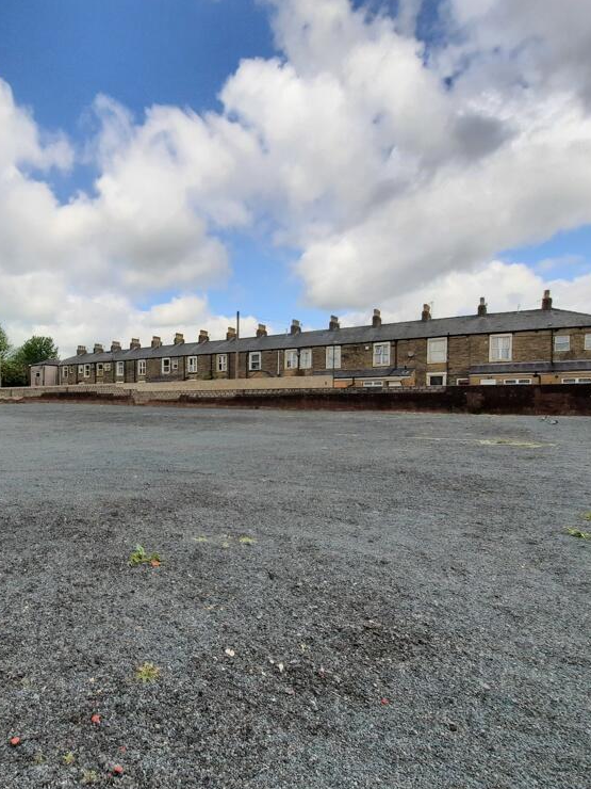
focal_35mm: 18
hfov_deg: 67.8
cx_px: 160
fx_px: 410
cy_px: 405
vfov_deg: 87.7
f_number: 2.2
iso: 40
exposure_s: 1/1592
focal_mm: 1.74
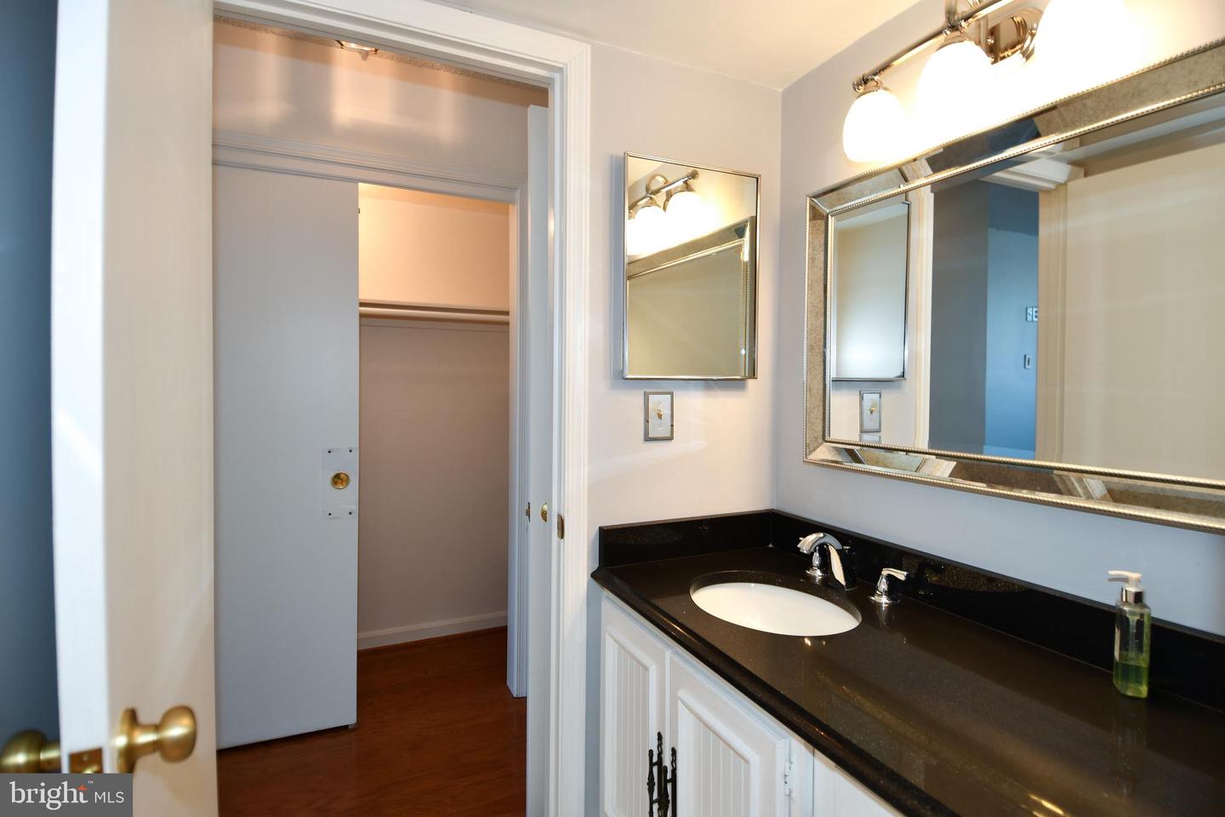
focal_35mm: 18
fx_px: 612
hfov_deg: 90.0
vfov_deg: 67.4
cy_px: 408
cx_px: 612
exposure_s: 1/60
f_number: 4
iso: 250
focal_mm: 12
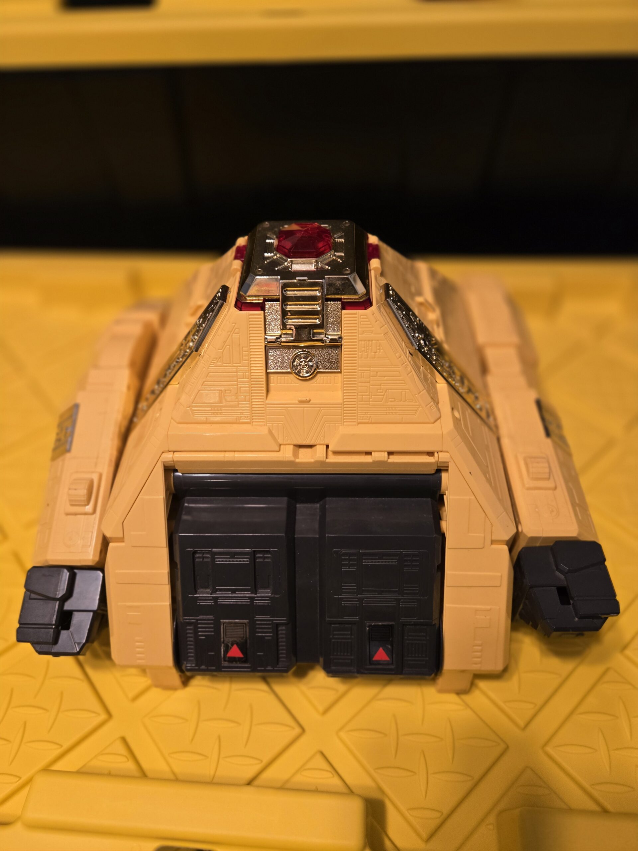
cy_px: 426
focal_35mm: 23
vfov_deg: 73.9
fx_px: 565
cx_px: 319
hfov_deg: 58.9
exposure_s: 1/120
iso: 250
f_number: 1.8
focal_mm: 5.4
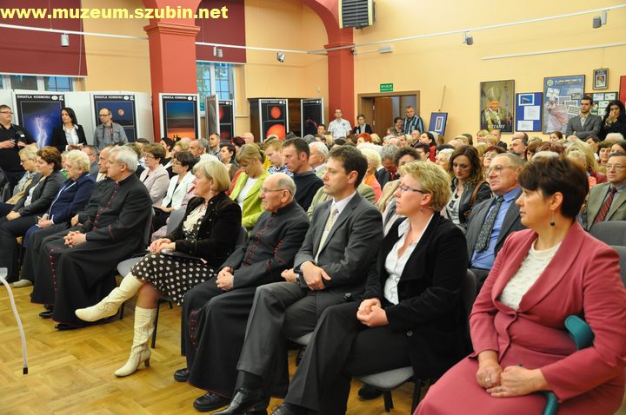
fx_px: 573
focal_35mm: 33
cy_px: 208
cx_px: 313
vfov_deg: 39.9
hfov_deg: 57.3
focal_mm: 22
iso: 800
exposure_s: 1/40
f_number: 3.8
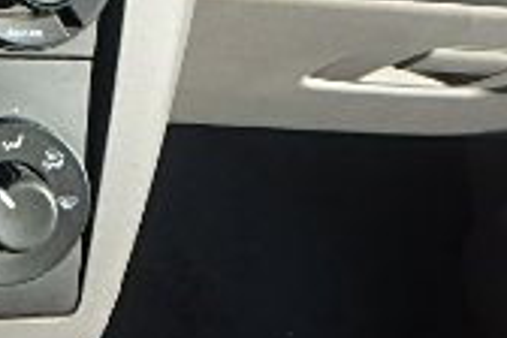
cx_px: -214
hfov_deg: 21.3
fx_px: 1169
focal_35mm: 83
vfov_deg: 15.8
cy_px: -78
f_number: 3.5
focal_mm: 3.7
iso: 125
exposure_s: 1/400
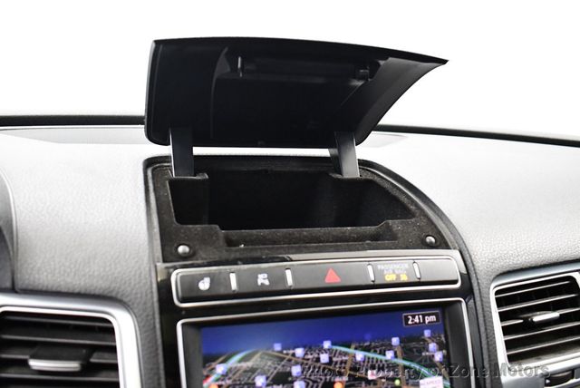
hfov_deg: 53.1
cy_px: 194
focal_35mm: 36
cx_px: 290
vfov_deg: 36.9
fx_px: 581
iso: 4000
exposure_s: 1/60
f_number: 3.5
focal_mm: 18
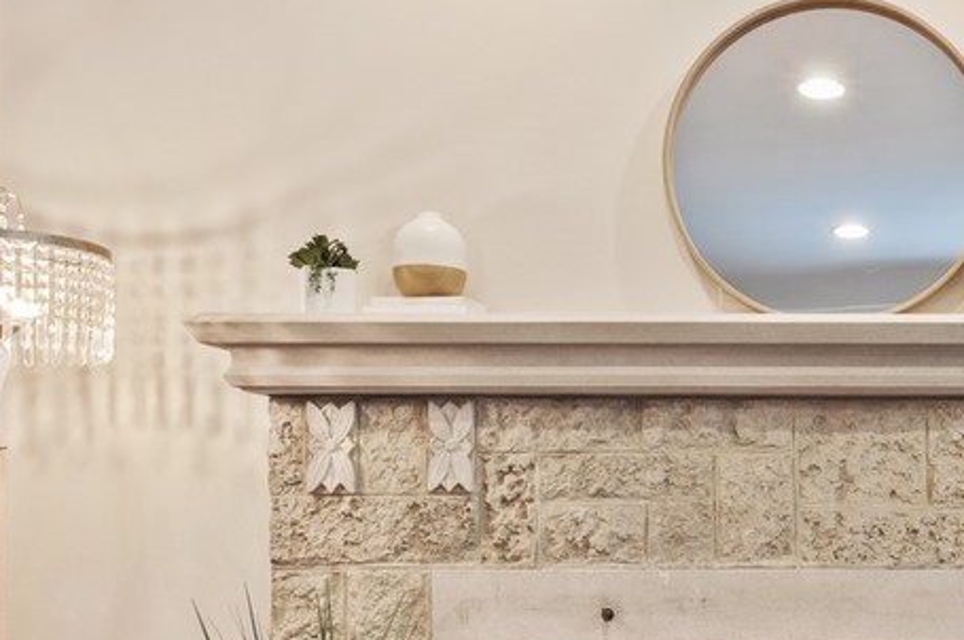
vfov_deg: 26.2
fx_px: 1337
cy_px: 555
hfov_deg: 36.4
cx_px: 922
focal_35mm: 50
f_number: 9
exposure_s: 2.5
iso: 100
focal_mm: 14
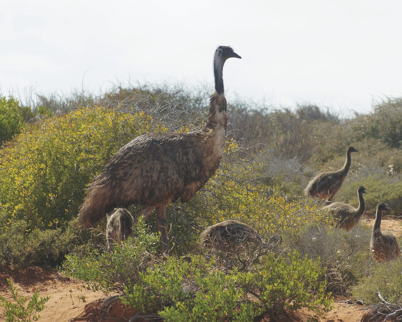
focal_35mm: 238
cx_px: 206
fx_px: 2831
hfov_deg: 8.1
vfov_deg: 6.5
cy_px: 161
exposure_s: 1/320
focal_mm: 140
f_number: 8
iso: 100
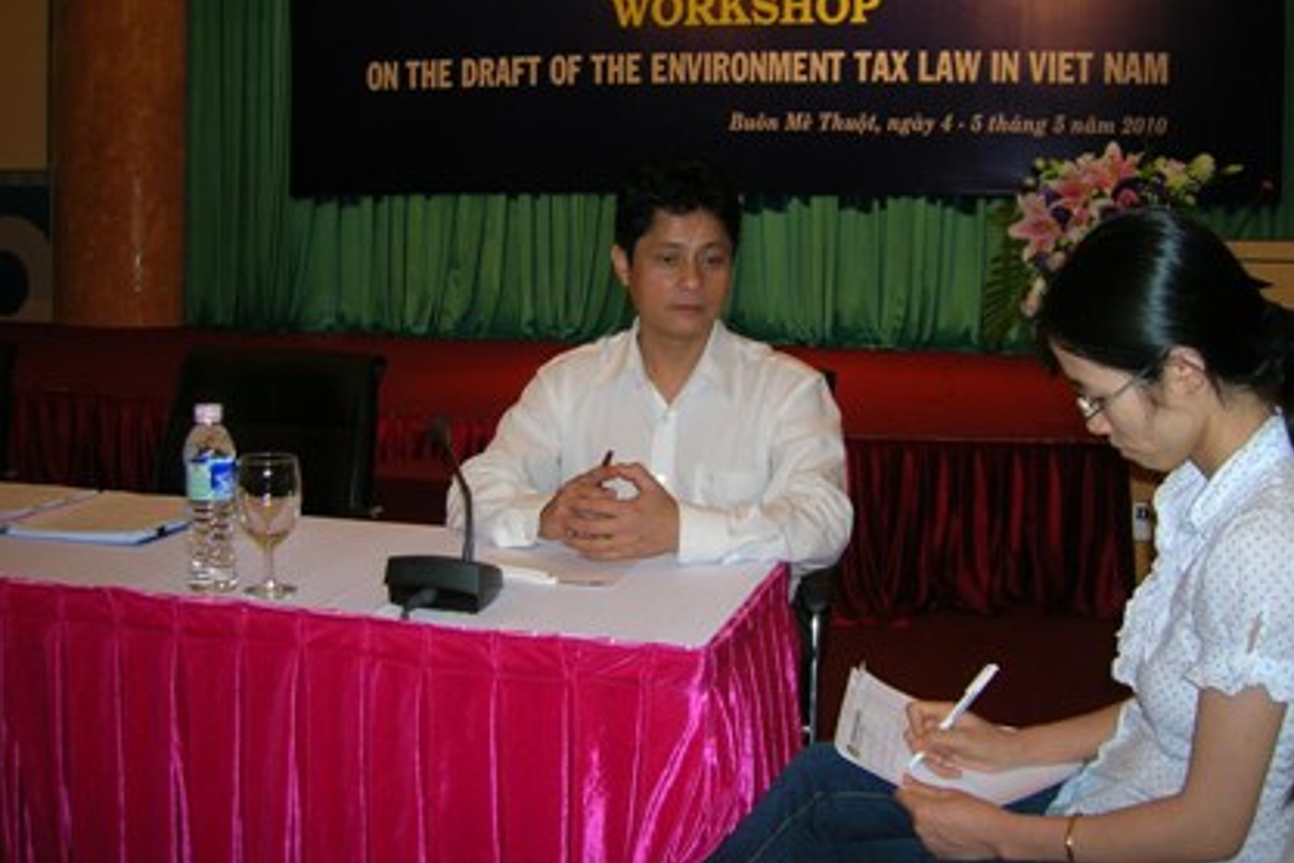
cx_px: 689
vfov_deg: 35.0
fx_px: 1366
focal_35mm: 38
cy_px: 369
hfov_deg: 50.7
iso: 57
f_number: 2.9
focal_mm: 5.7
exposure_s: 1/60.1
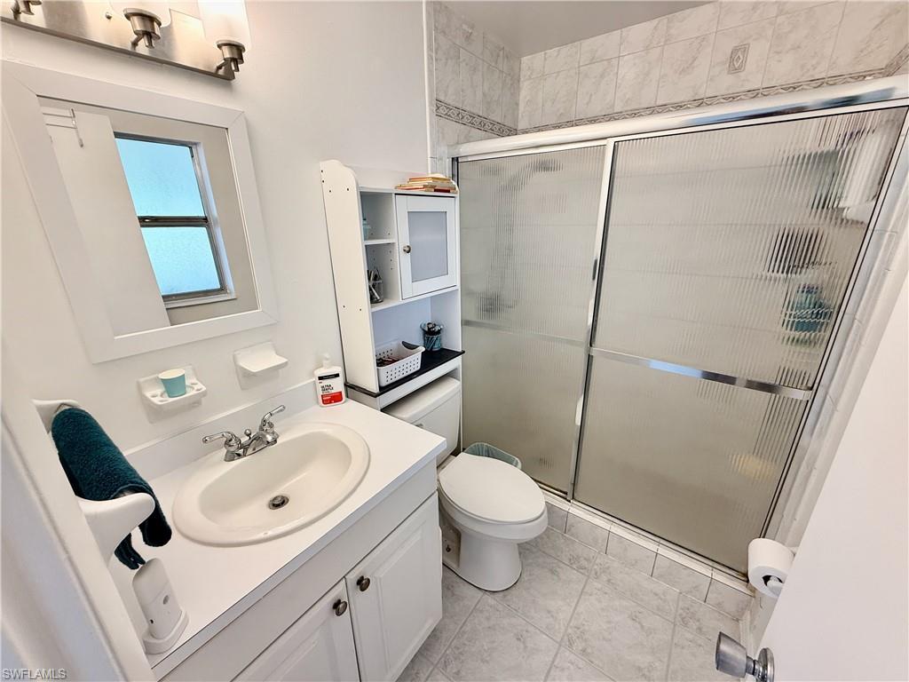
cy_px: 341
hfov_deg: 102.1
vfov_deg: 85.7
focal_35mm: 14
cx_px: 454
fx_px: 368
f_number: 2.2
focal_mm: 2.22
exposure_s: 1/120
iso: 160
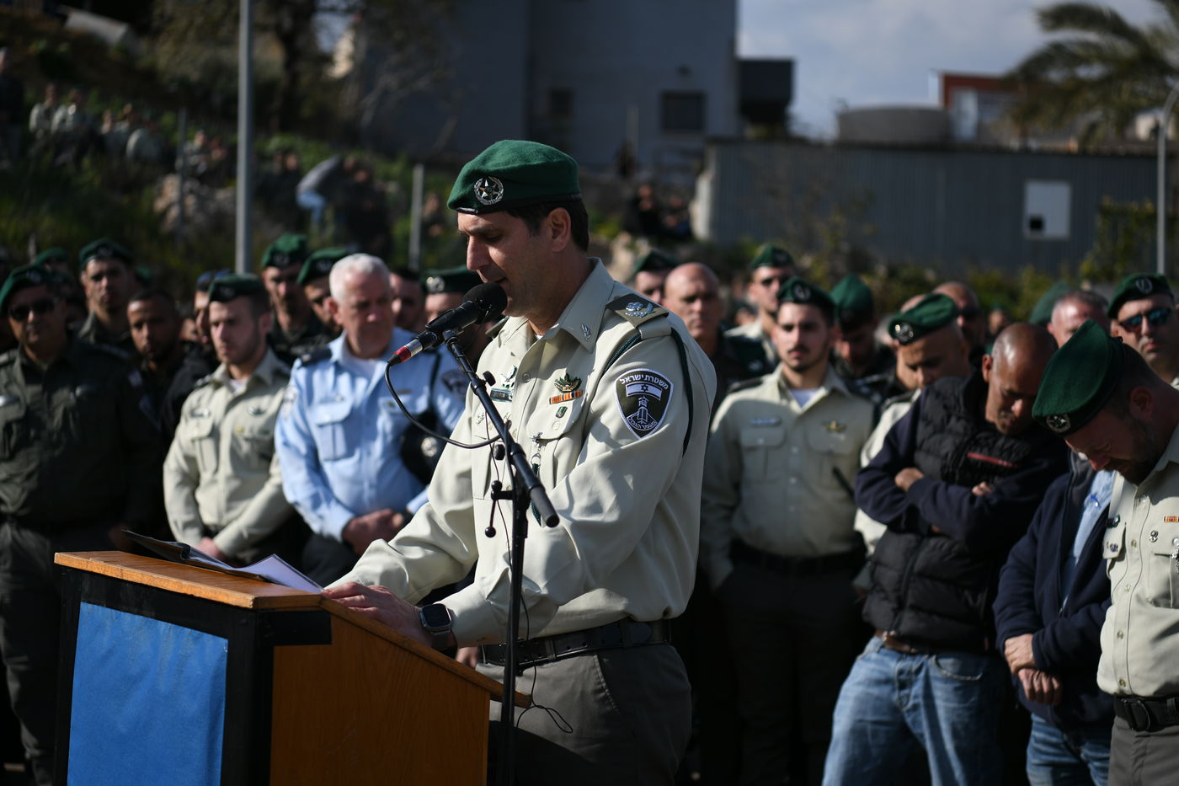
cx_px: 590
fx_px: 2292
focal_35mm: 70
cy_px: 393
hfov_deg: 28.8
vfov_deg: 19.5
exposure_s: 1/2500
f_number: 3.2
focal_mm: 70
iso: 125
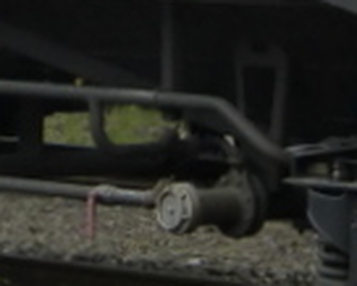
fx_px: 3489
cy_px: -241
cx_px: 310
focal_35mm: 330
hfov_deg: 5.8
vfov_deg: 4.6
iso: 160
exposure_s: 1/160
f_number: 4.1
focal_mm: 7.9
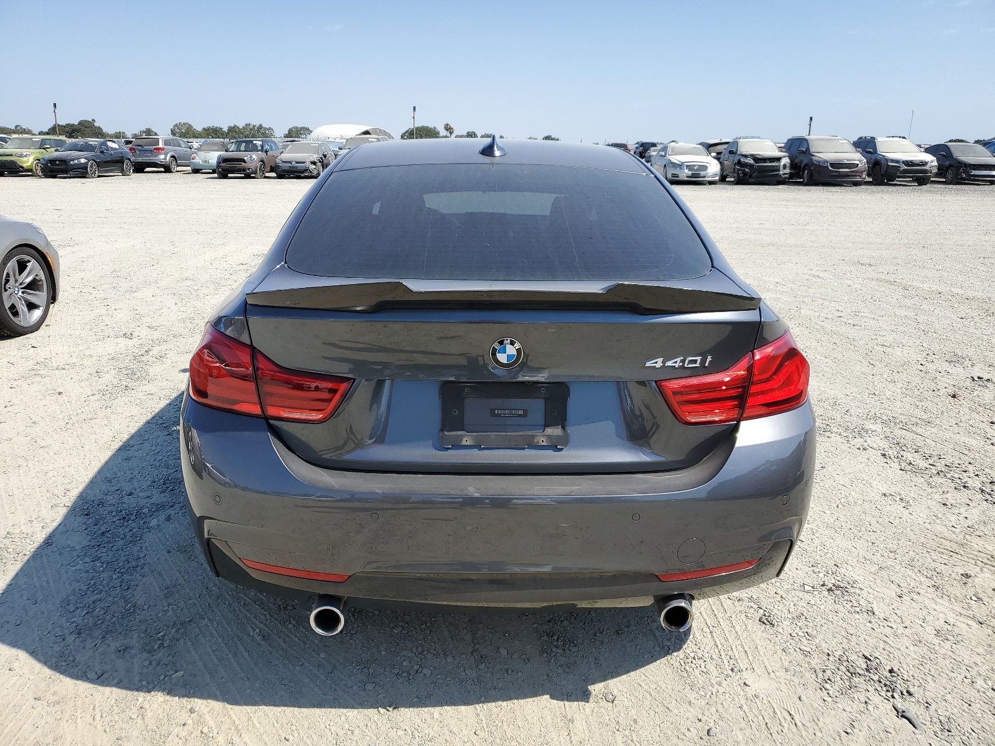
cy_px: 373
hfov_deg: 67.3
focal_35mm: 26
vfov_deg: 53.1
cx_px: 498
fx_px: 747
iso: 50
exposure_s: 1/2500
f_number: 1.5
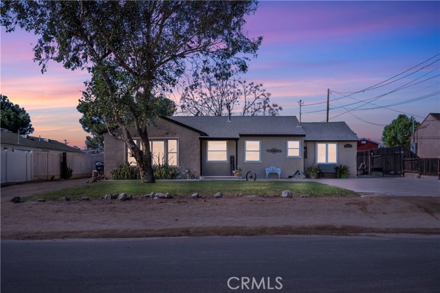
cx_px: 220
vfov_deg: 37.9
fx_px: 428
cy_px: 146
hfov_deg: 54.4
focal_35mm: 35
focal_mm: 35
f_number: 22
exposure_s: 1/20
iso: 64
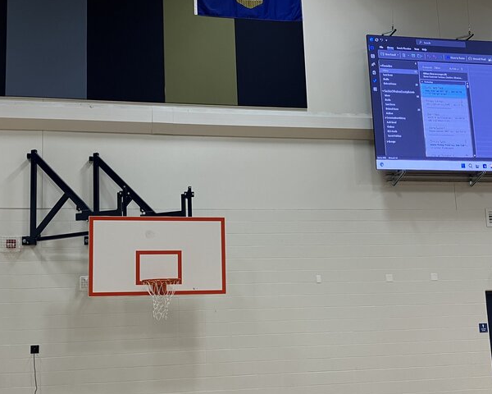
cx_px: 221
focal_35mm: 41
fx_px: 597
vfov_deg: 36.3
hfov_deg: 44.7
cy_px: 241
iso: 50
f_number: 1.8
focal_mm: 3.99
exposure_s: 1/60
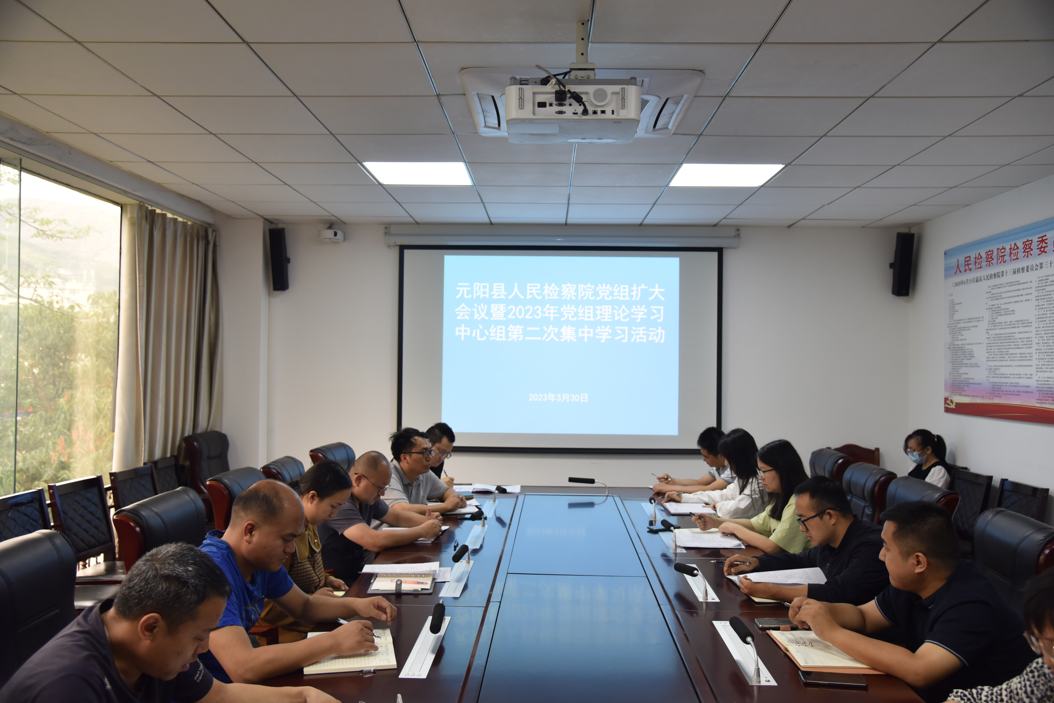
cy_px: 352
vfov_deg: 43.6
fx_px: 879
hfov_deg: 61.9
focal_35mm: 30
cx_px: 527
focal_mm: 30
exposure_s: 1/60
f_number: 4
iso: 1000
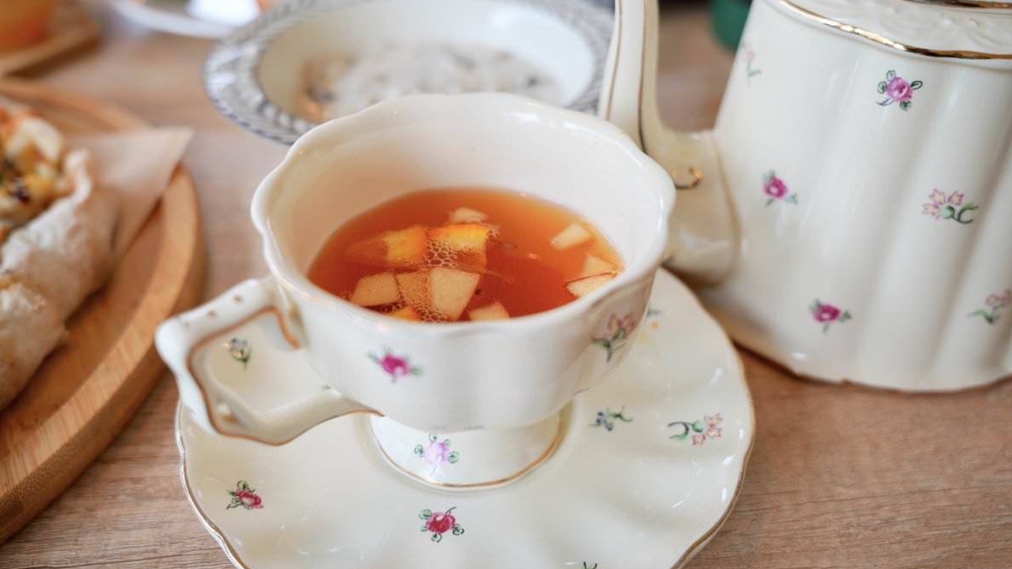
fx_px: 888
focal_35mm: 33
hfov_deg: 59.3
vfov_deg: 35.4
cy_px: 229
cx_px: 499
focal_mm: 31.1
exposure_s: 1/80
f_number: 4
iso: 100
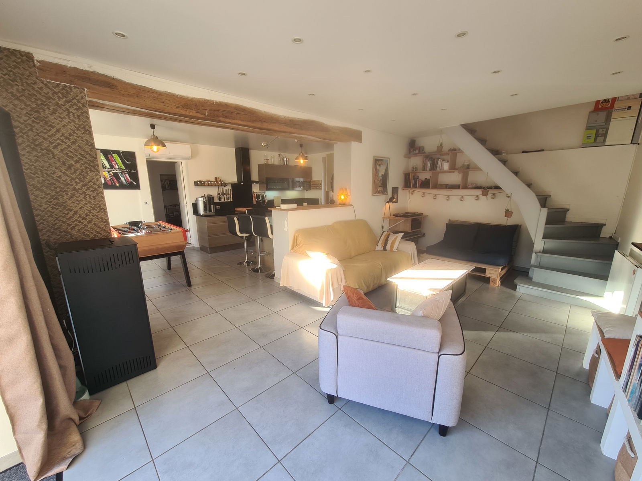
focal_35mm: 13
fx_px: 241
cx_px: 321
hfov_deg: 106.2
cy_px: 240
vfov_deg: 89.9
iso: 64
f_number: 2.2
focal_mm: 2.2
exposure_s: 1/50
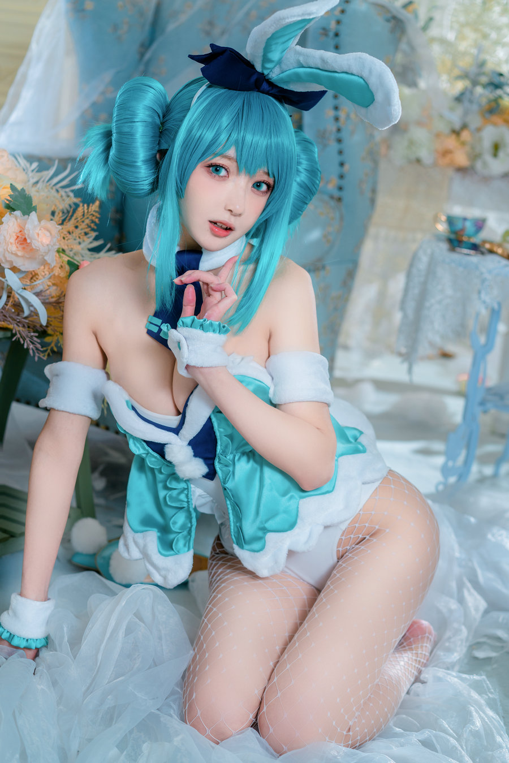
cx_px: 254
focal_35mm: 55
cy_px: 382
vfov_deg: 36.2
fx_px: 1166
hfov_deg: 24.6
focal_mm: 55
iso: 100
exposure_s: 1/160
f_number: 3.2
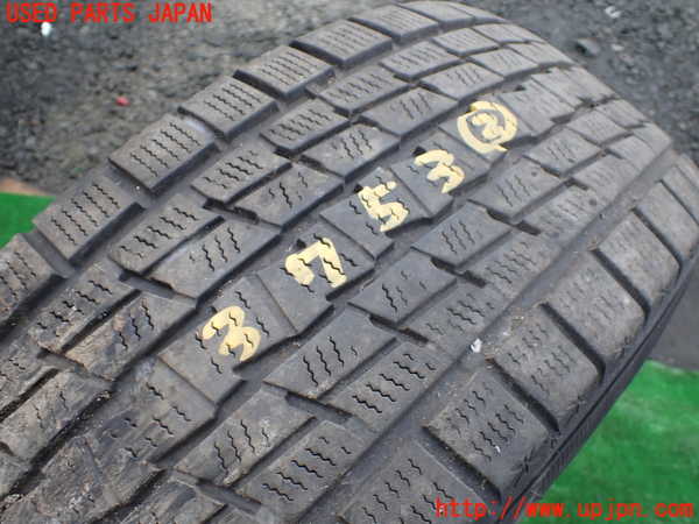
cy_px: 262
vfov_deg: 46.8
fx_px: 606
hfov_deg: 60.0
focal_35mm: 30
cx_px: 350
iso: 100
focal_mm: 5.4
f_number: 2.3
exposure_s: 1/200
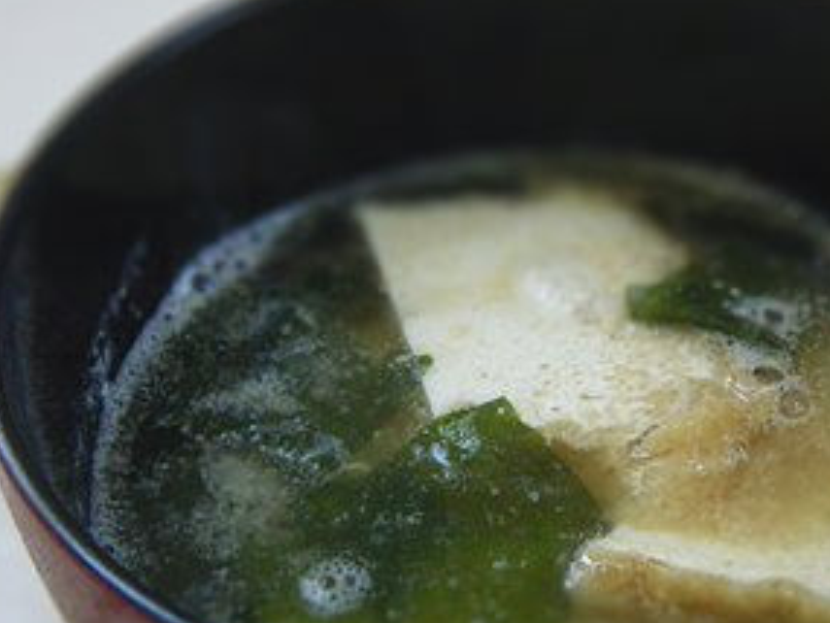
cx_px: 565
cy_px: 399
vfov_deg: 24.7
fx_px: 1415
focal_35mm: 59
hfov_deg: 32.4
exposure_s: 1/30
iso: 800
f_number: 4.2
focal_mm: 7.5
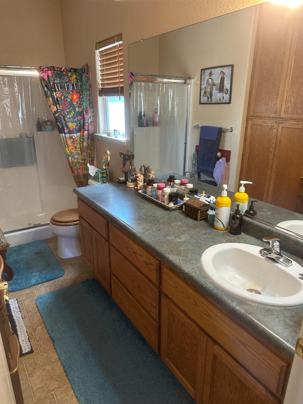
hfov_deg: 56.8
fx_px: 280
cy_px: 202
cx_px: 152
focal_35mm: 24
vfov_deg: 71.6
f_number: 1.78
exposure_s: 1/120
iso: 200
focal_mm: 6.86
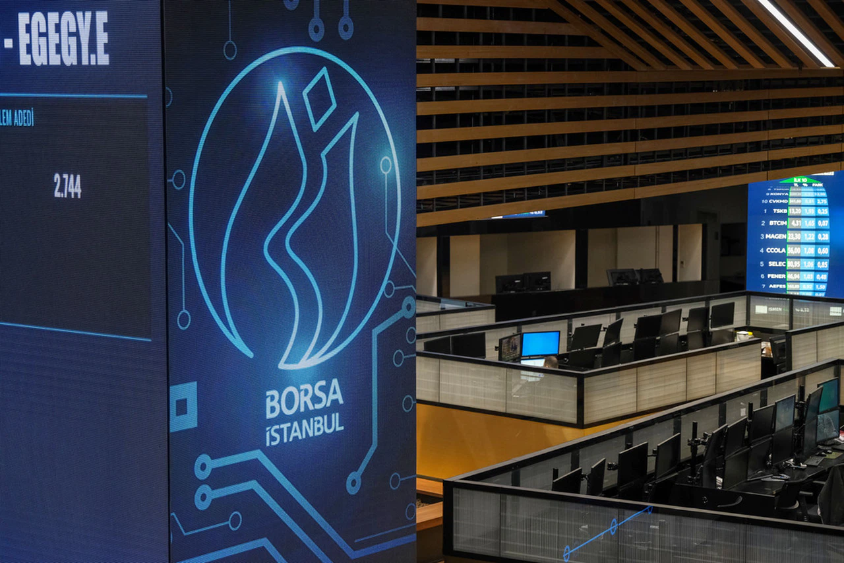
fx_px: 1946
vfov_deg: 16.5
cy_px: 282
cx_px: 422
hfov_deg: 24.5
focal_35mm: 83
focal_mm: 55
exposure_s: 1/100
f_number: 3.6
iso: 1600
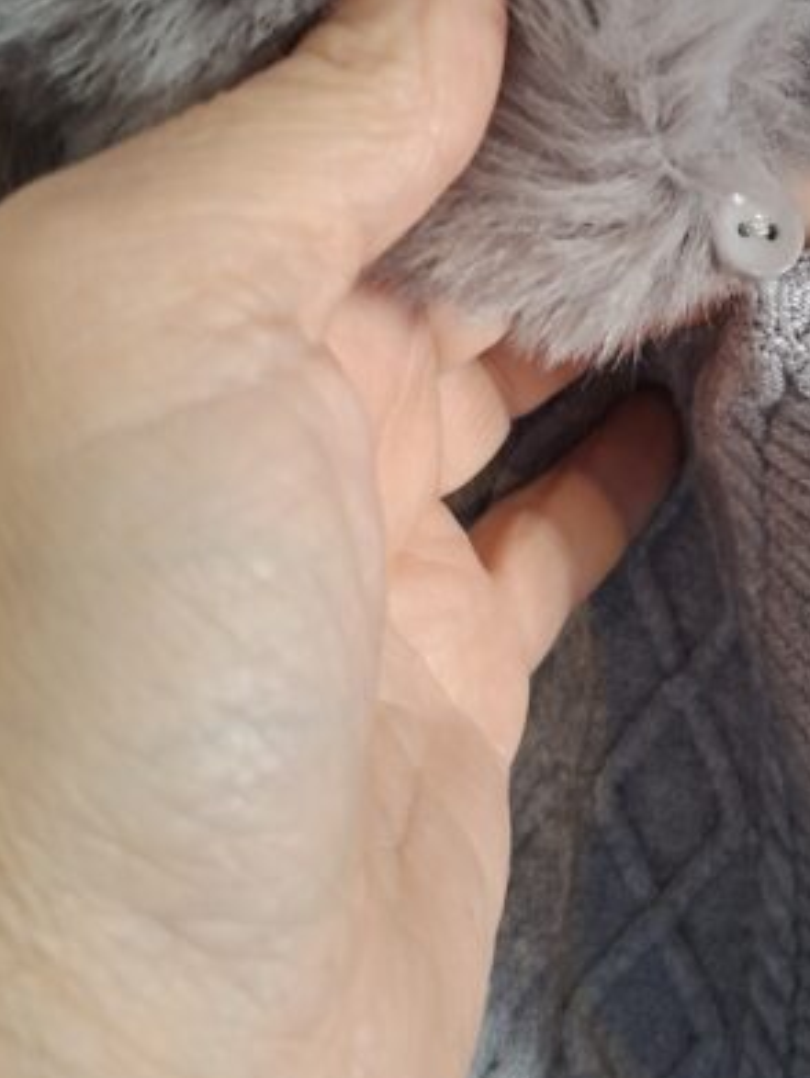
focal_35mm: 47
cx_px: 727
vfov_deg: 40.0
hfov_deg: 29.7
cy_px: 369
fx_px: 1464
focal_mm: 5.54
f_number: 1.8
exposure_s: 1/24
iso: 500
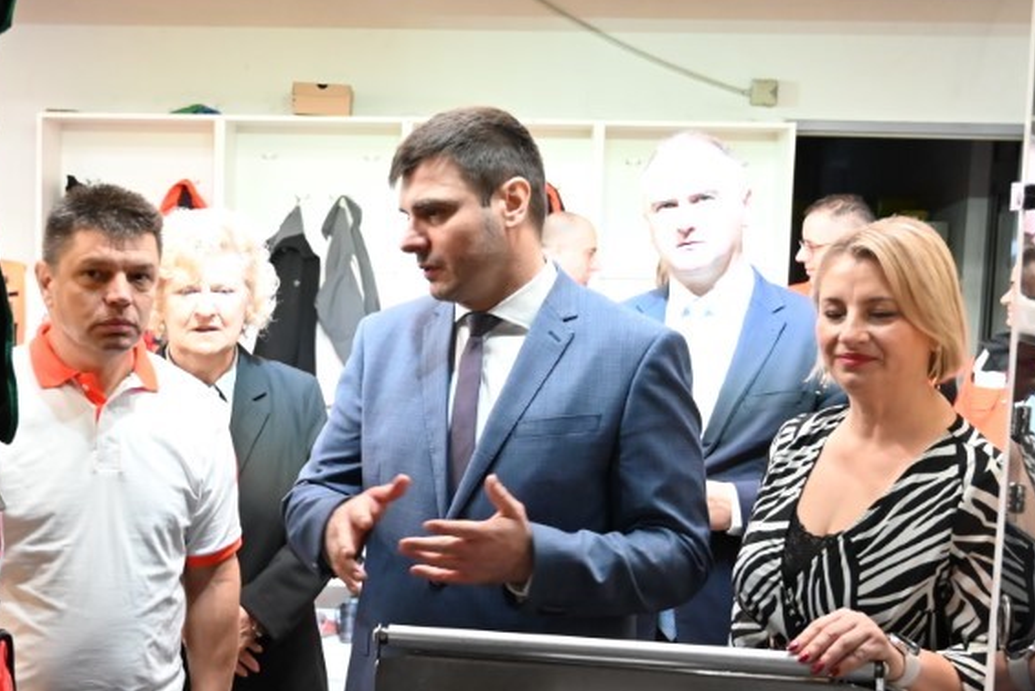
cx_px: 296
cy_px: 472
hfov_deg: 31.0
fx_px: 1841
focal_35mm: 64
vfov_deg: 21.2
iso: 5000
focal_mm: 31.5
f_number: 4
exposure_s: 1/60
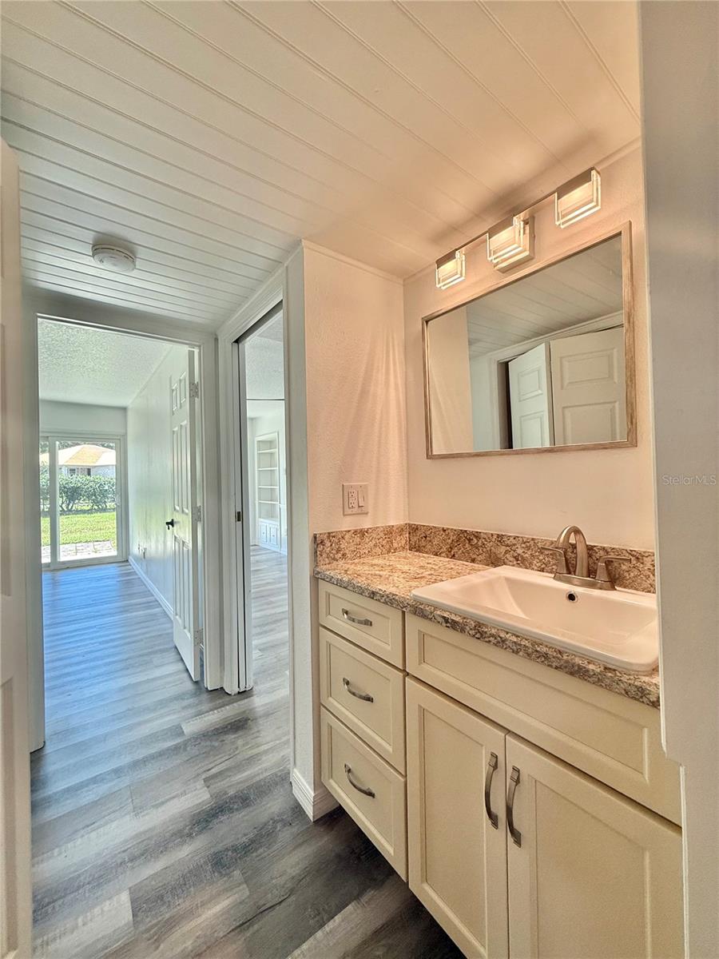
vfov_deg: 102.1
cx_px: 360
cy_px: 480
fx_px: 388
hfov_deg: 85.7
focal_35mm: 14
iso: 100
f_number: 2.2
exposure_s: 1/120
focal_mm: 2.22
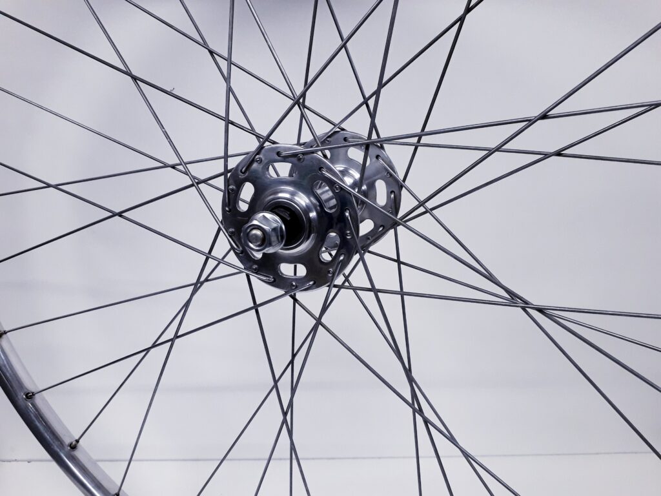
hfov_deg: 65.3
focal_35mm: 27
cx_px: 330
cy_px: 248
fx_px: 516
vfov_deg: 51.4
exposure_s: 1/50
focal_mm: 3.6
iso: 125
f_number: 1.9
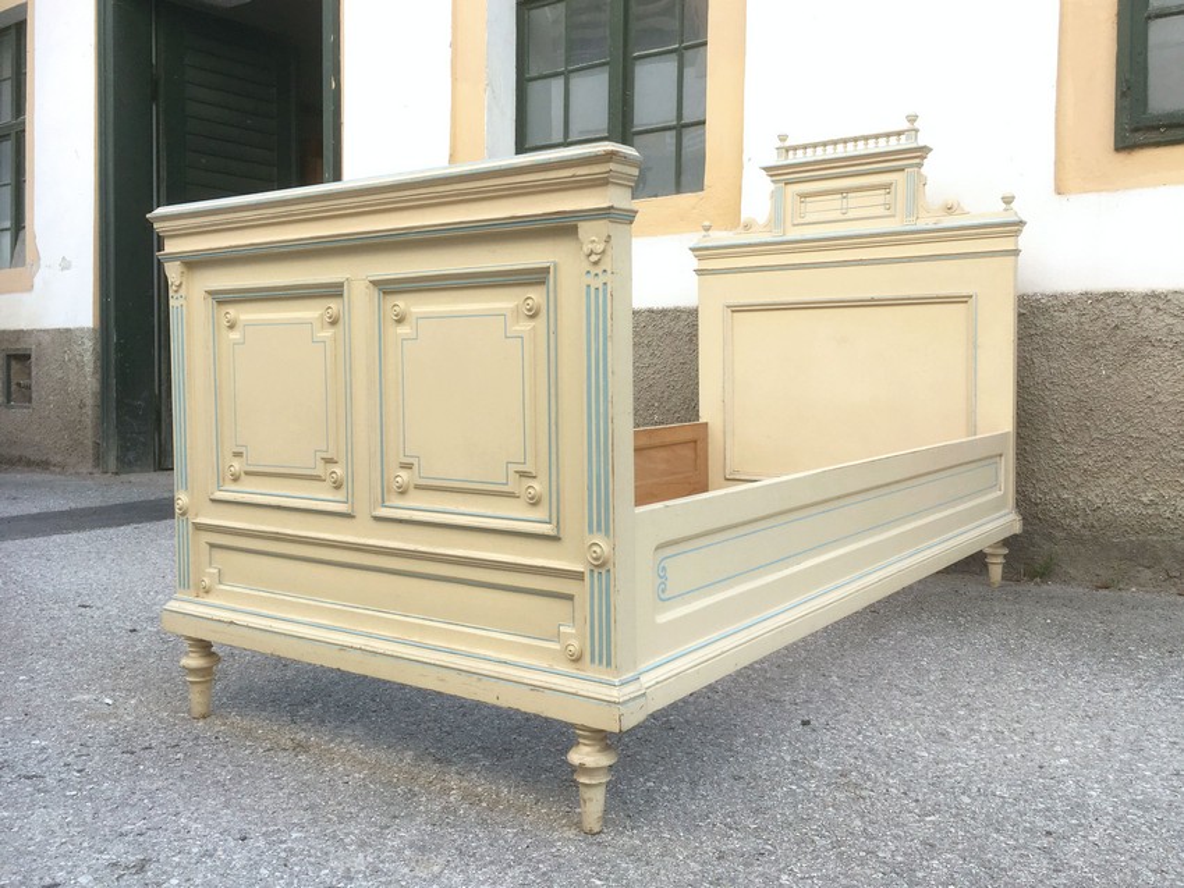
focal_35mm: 29
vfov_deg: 48.2
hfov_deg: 61.6
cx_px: 592
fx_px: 992
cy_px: 444
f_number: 2.2
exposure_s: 1/620
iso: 25
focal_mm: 4.15
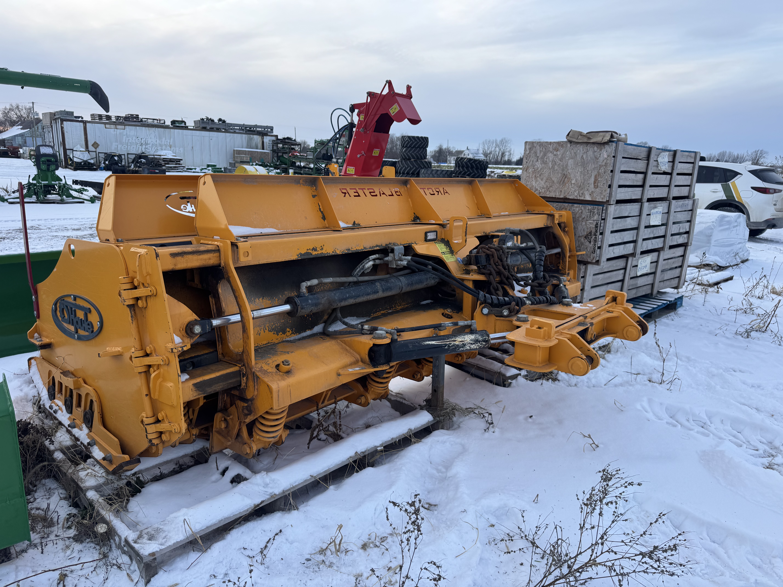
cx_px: 392
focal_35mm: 24
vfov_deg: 56.8
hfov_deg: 71.6
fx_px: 543
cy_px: 294
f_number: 1.78
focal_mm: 6.76
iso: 80
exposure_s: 1/593
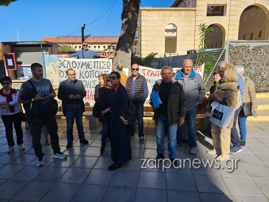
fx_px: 179
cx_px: 134
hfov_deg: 73.9
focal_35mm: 23
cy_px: 101
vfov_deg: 58.9
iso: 20
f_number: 1.7
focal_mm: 6.3
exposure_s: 1/1108
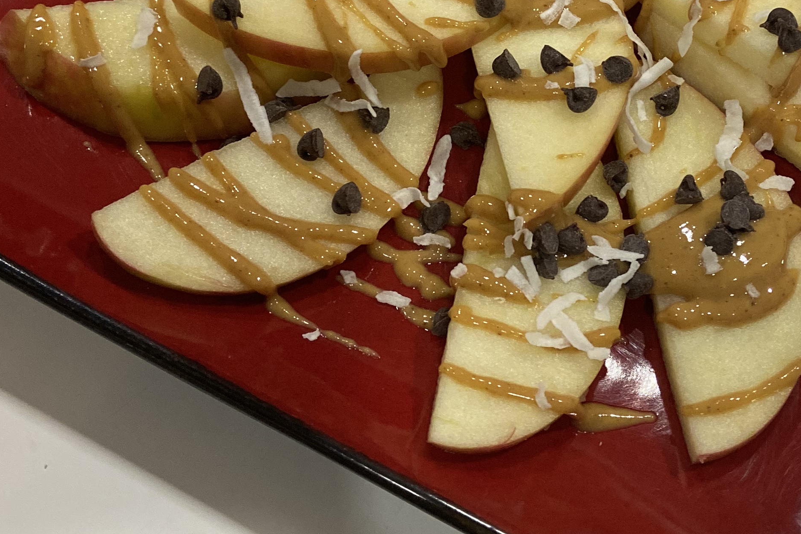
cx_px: 525
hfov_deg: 34.2
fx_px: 1290
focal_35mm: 58
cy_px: 64
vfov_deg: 22.9
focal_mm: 4.25
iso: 250
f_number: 1.8
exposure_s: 1/60
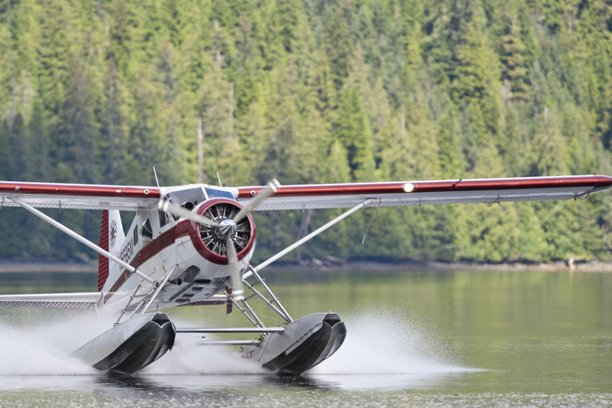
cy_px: 193
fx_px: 12794
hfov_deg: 2.7
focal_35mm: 753
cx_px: 236
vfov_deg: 1.8
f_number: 5
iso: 400
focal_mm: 500
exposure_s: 1/1000
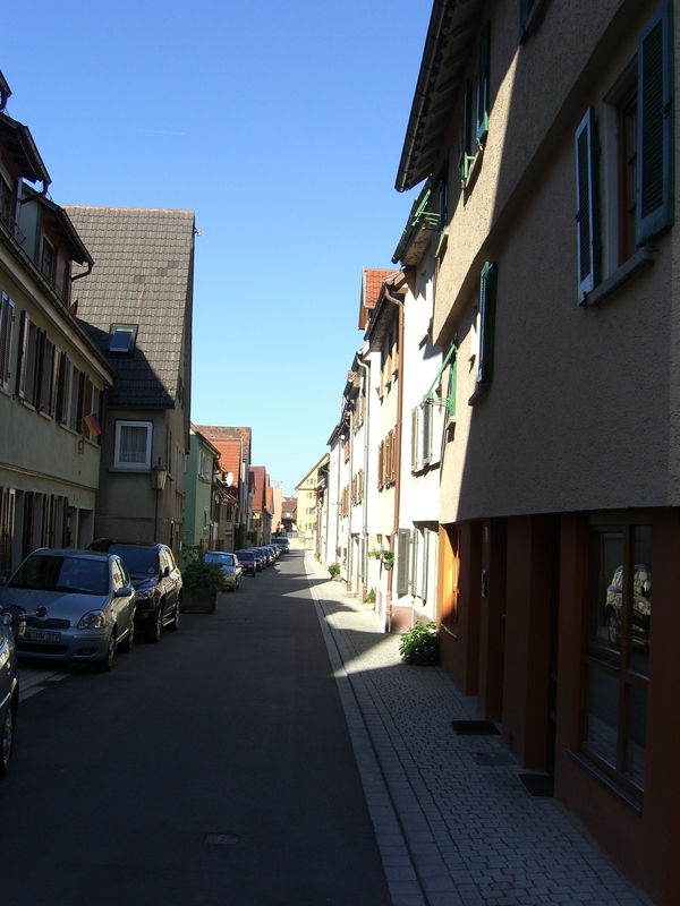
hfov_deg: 37.7
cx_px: 340
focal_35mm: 38
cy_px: 453
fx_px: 995
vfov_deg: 49.0
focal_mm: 7.9
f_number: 4
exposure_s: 1/400
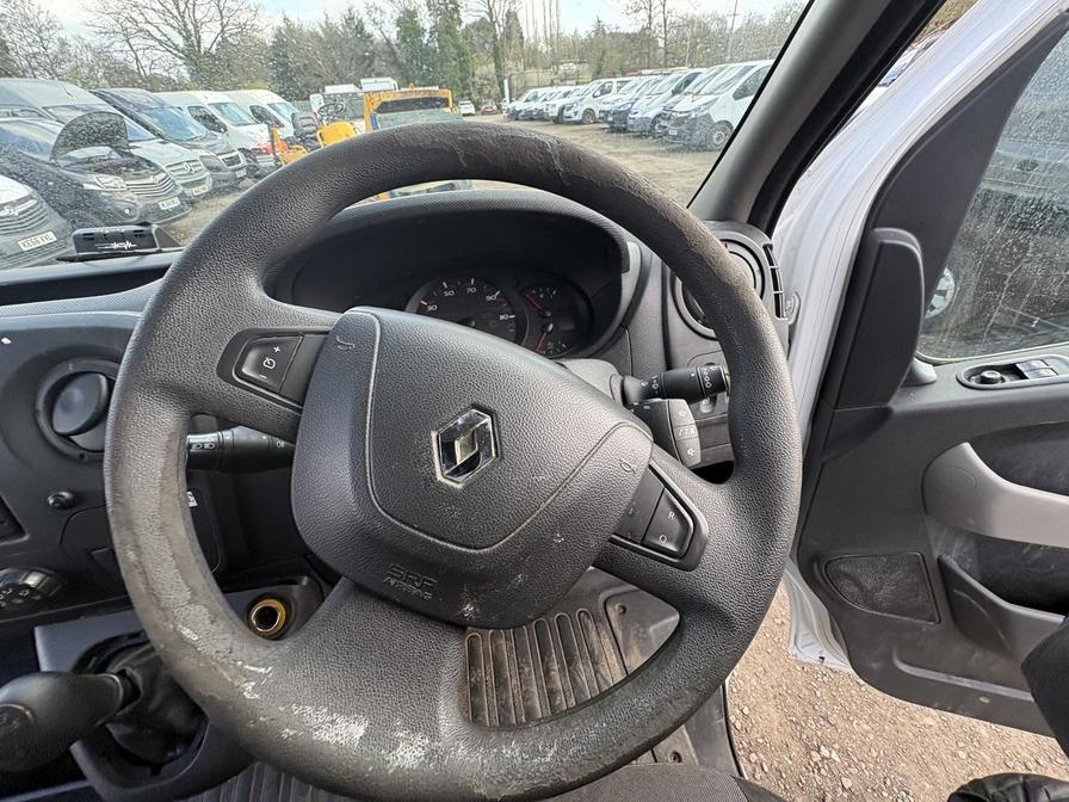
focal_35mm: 14
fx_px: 432
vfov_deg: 85.7
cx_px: 534
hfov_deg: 102.1
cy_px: 401
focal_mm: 2.22
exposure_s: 1/141
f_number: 2.2
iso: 80
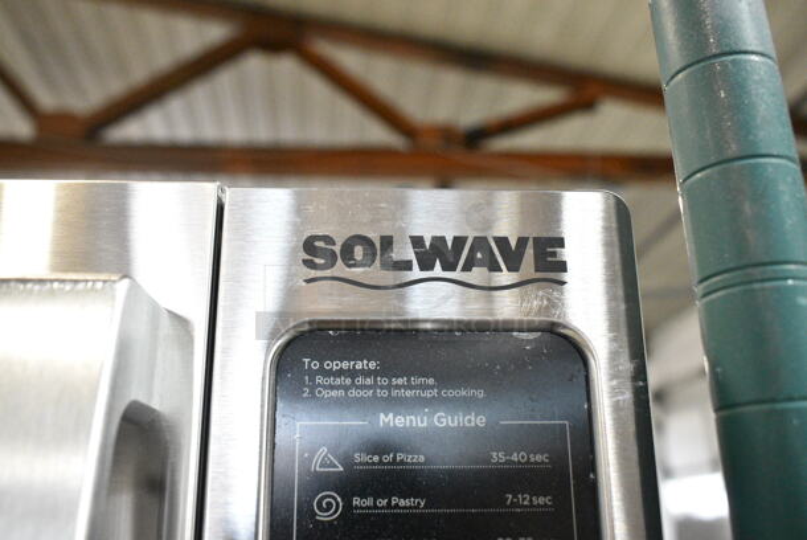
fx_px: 774
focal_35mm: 34
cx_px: 404
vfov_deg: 38.4
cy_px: 270
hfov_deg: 55.1
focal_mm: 23
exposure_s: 1/400
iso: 6400
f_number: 6.3
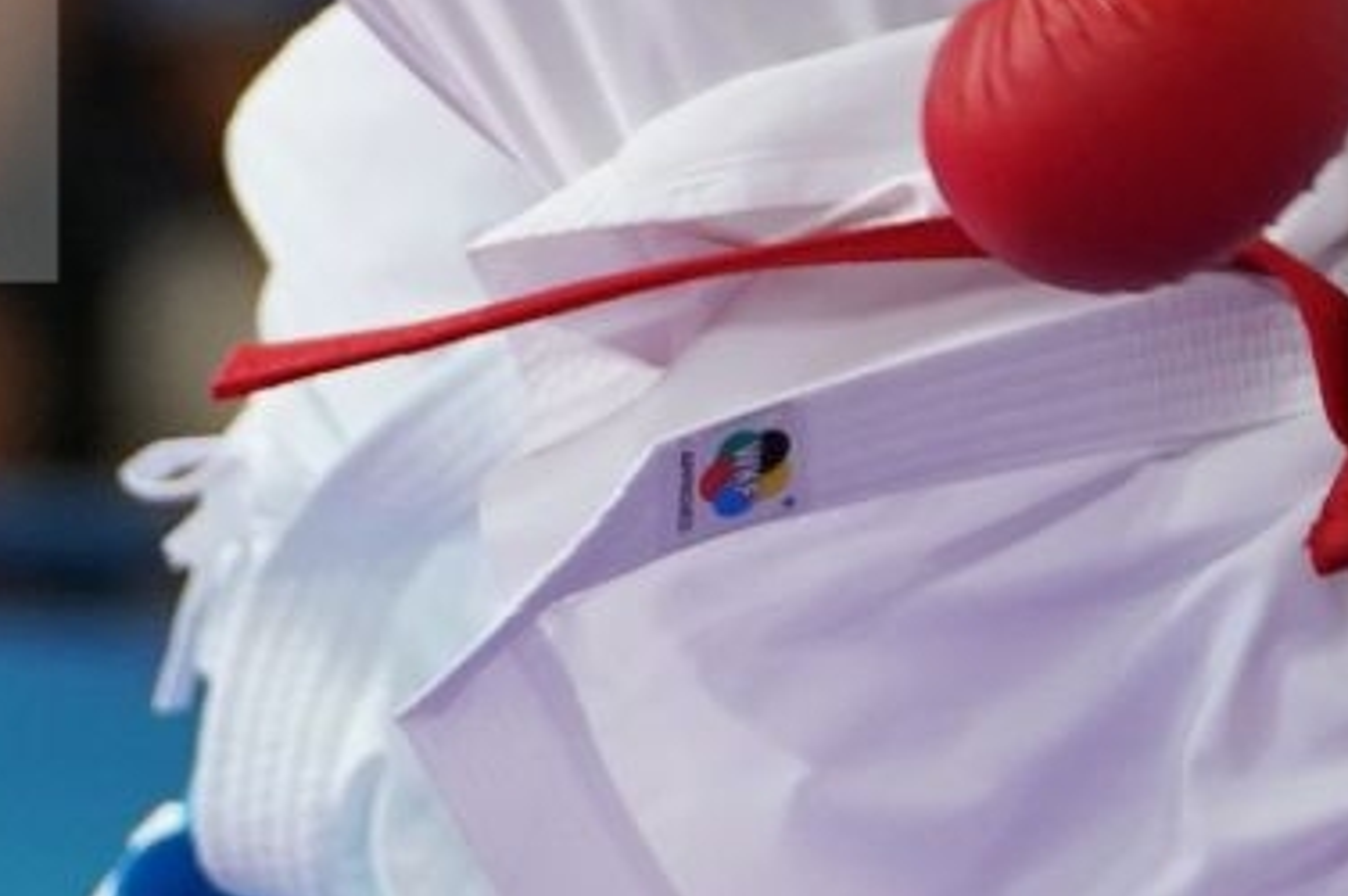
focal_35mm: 963
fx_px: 36027
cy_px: -43
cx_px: 939
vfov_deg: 1.4
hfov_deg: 2.1
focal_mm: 134
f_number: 2.8
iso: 1600
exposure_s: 1/1000
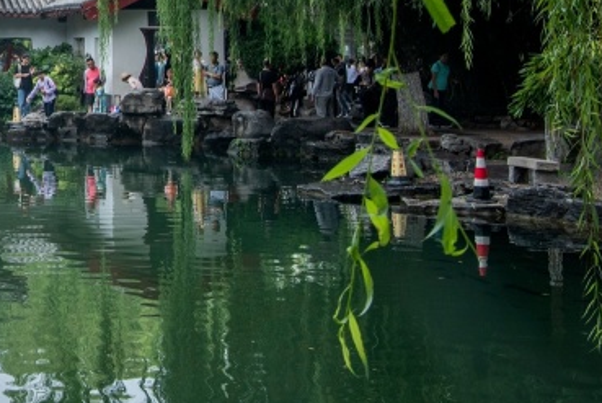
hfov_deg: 22.1
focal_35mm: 84
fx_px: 1406
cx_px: -142
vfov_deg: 15.8
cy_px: -47
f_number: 13
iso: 200
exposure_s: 1/80
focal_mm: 31
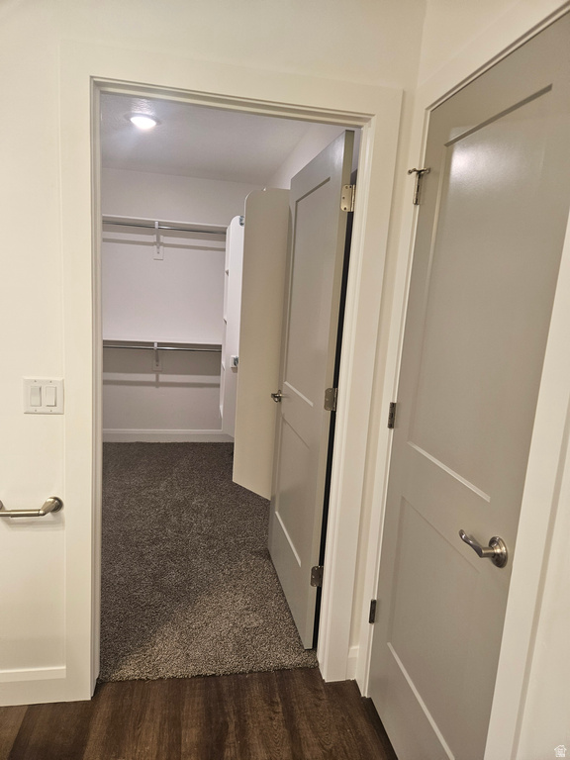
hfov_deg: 58.9
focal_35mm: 23
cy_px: 380
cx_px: 285
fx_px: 505
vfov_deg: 73.9
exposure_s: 1/120
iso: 200
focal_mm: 5.4
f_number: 1.8
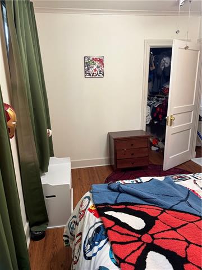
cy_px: 135
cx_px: 101
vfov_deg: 71.6
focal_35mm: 24
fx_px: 187
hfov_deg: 56.8
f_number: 1.78
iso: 400
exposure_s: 1/60
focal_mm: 6.76
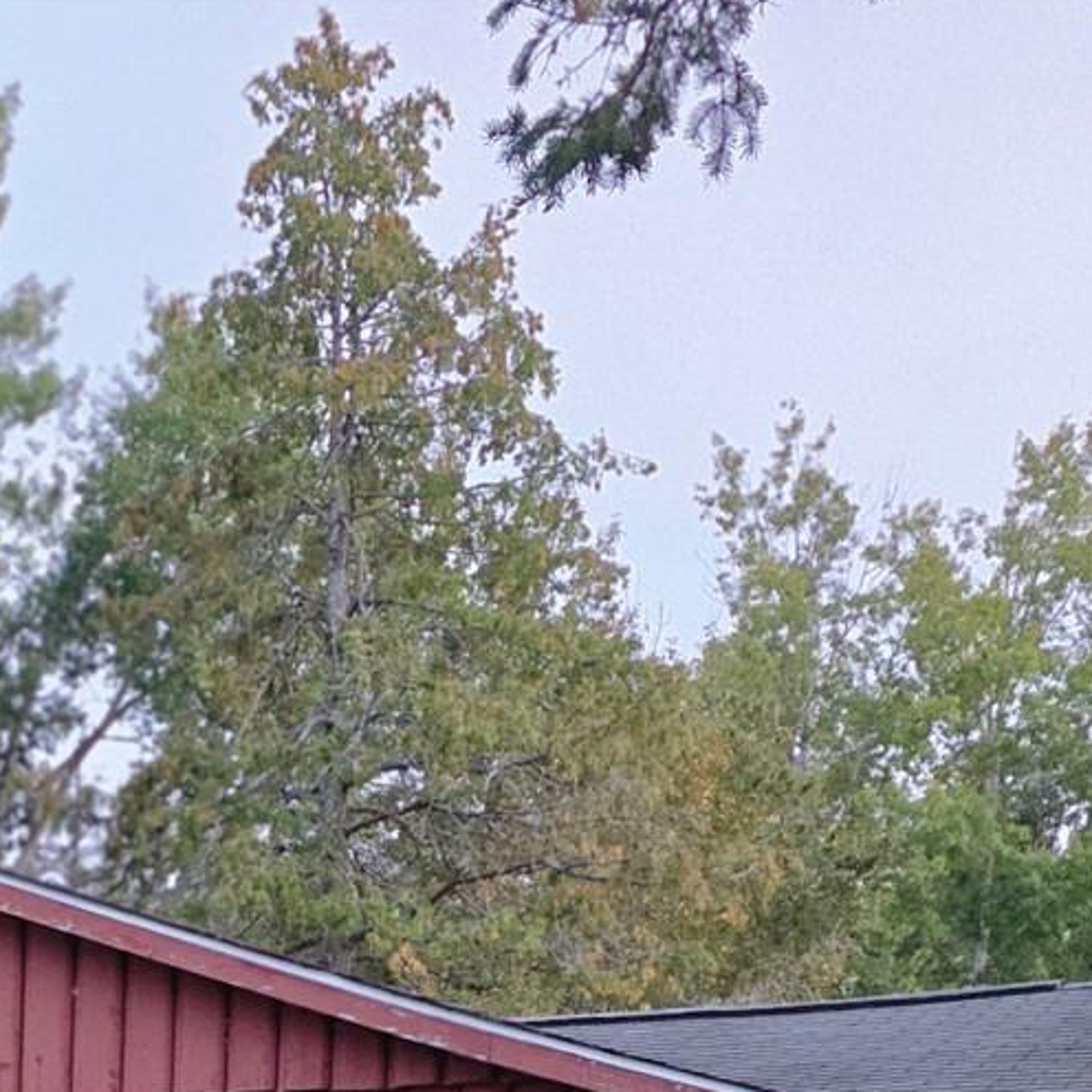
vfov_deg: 18.2
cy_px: 1678
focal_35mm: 84
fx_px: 2998
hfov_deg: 20.2
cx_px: 117
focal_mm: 6.3
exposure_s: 1/120
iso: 1250
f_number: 1.7
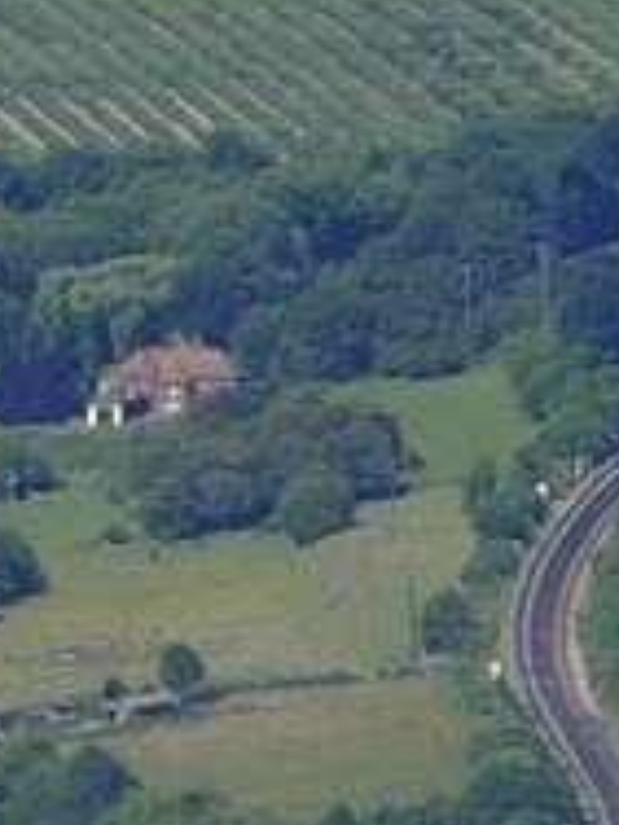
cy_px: 2681
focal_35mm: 1640
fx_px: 39102
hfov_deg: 0.9
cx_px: 729
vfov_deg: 1.2
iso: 400
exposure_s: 1/800
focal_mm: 200
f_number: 8
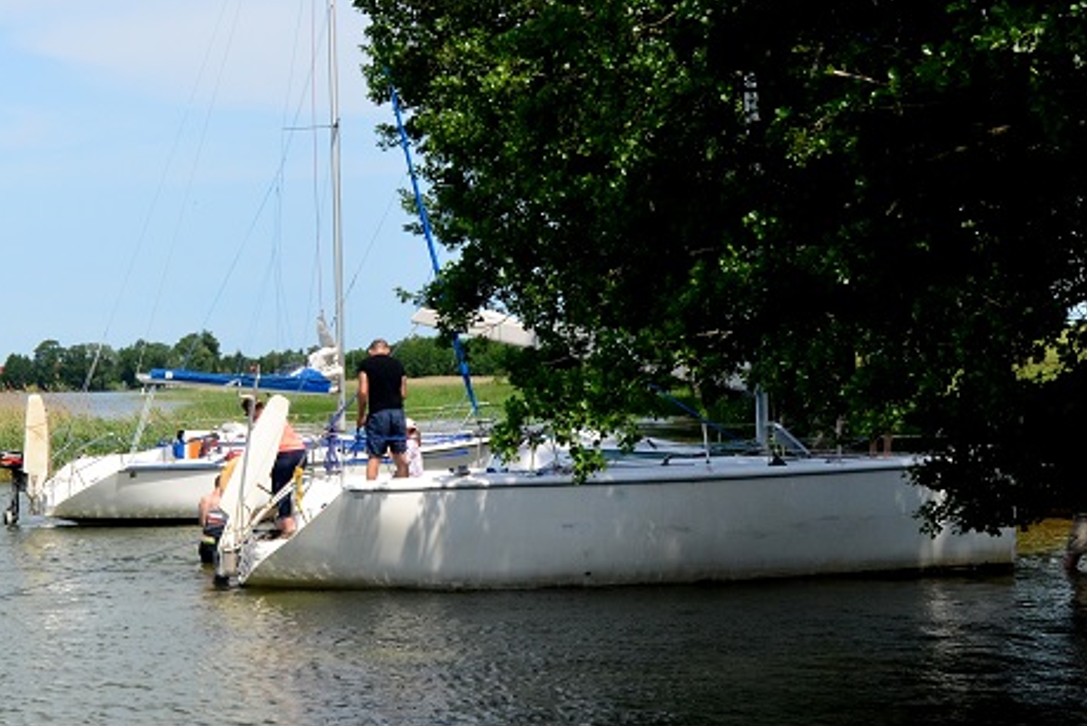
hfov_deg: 25.4
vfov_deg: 17.5
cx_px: 183
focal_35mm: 78
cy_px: 356
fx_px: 2356
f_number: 10
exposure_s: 1/500
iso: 400
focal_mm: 24
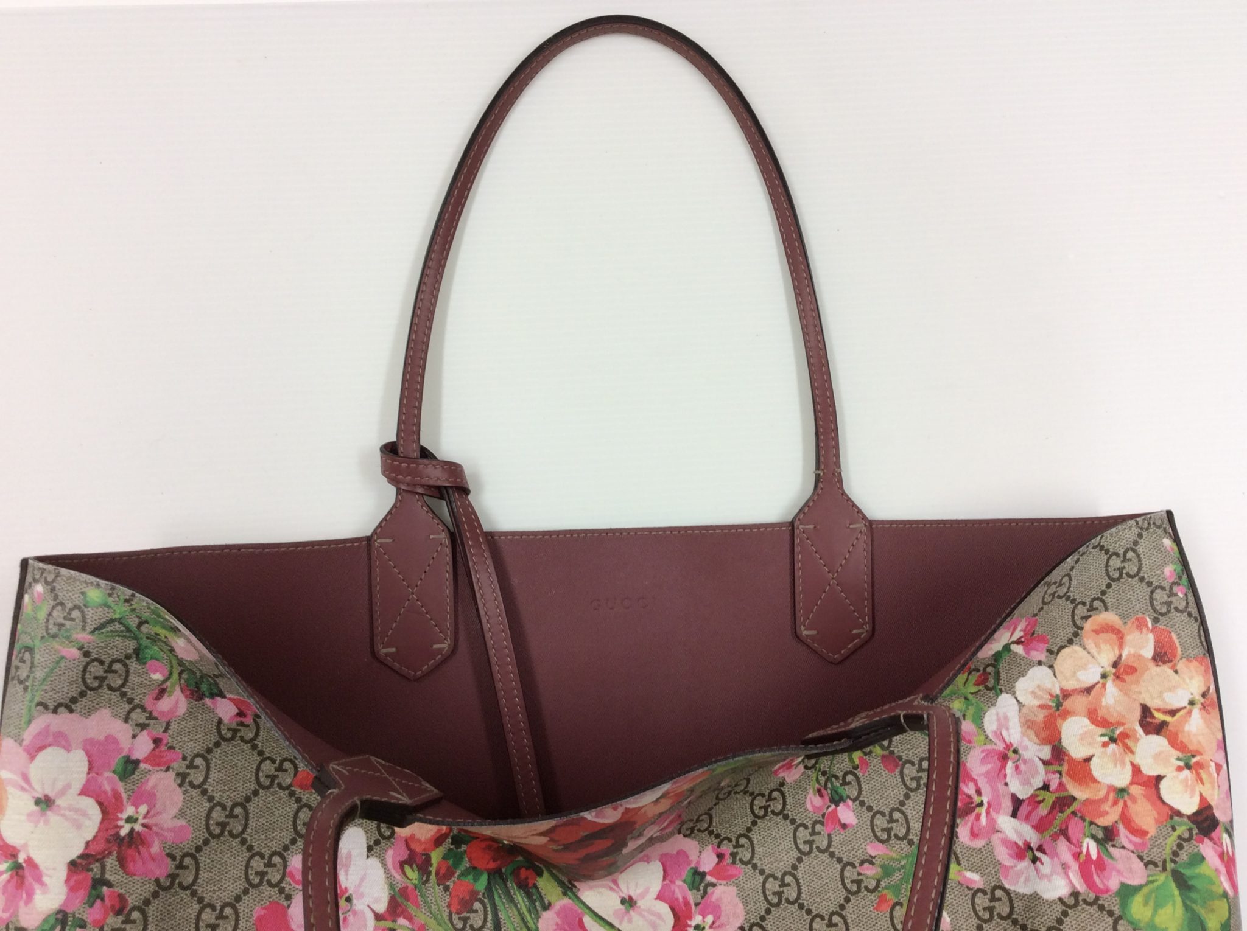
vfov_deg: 44.1
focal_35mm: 32
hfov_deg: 56.9
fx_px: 1151
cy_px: 466
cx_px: 624
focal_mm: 3.3
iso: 32
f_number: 2.4
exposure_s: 1/40
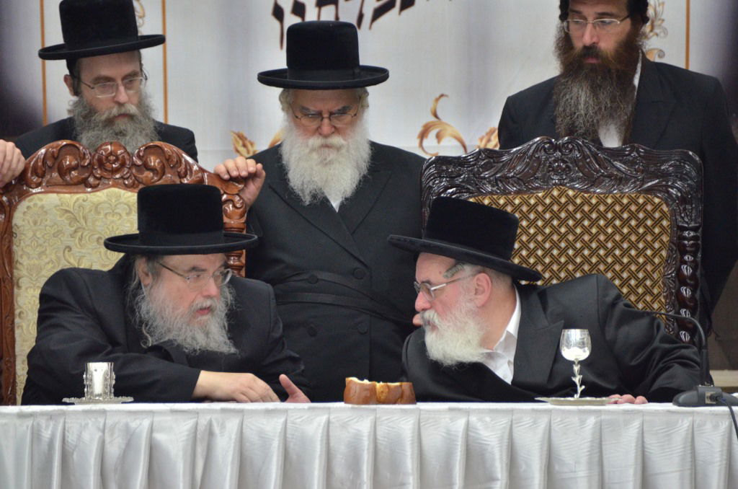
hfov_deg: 4.6
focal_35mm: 450
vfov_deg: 3.0
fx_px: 9205
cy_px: 244
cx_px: 369
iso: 1600
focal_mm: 300
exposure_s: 1/125
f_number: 5.6
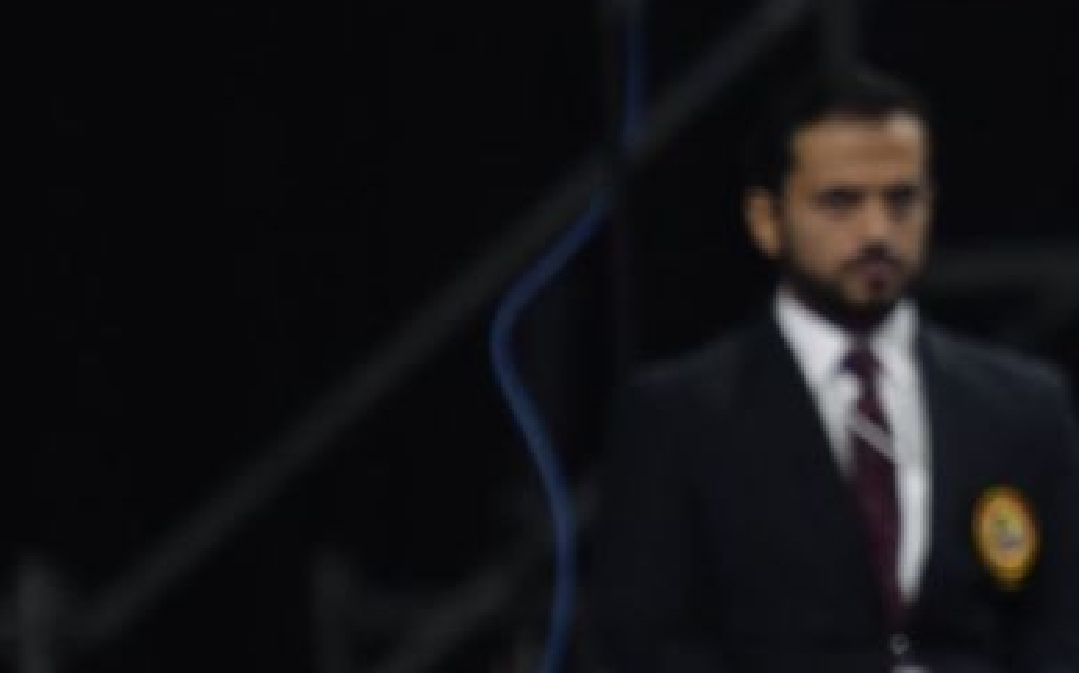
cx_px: 2425
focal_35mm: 875
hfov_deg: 2.4
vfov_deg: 1.5
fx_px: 25716
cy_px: 231
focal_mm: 185
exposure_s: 1/800
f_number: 2.8
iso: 800
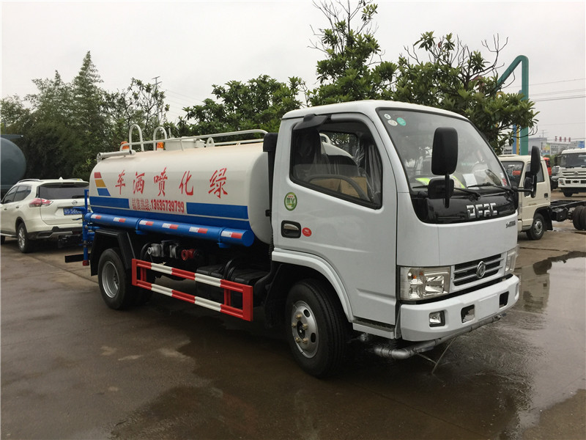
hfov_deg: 61.7
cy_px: 220
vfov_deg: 48.2
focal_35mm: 29
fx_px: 491
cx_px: 293
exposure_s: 1/33
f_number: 2.2
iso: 32
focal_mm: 4.15
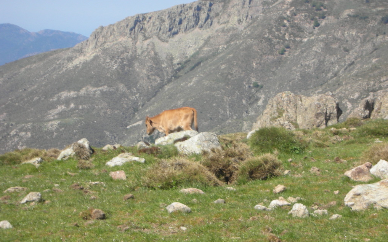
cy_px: 136
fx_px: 1184
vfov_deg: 11.7
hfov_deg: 18.6
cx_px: 194
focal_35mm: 112
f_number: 5.4
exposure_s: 1/180
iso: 50
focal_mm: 17.4
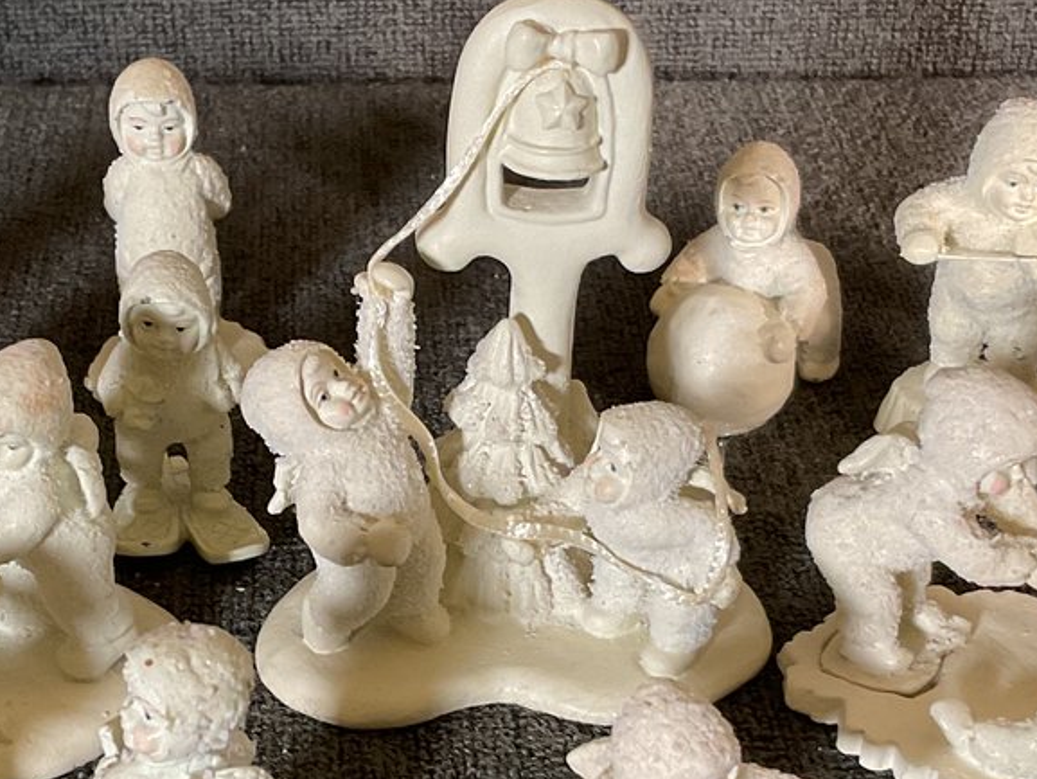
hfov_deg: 25.6
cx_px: 429
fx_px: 2277
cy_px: 523
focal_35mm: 76
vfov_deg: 19.3
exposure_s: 1/60
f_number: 1.8
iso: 125
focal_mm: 3
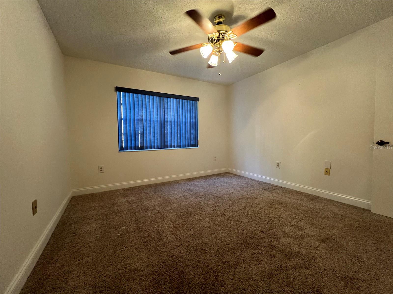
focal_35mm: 13
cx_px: 196
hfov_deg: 106.2
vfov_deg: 89.9
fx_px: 148
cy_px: 147
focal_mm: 1.57
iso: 200
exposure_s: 1/60
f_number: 1.8
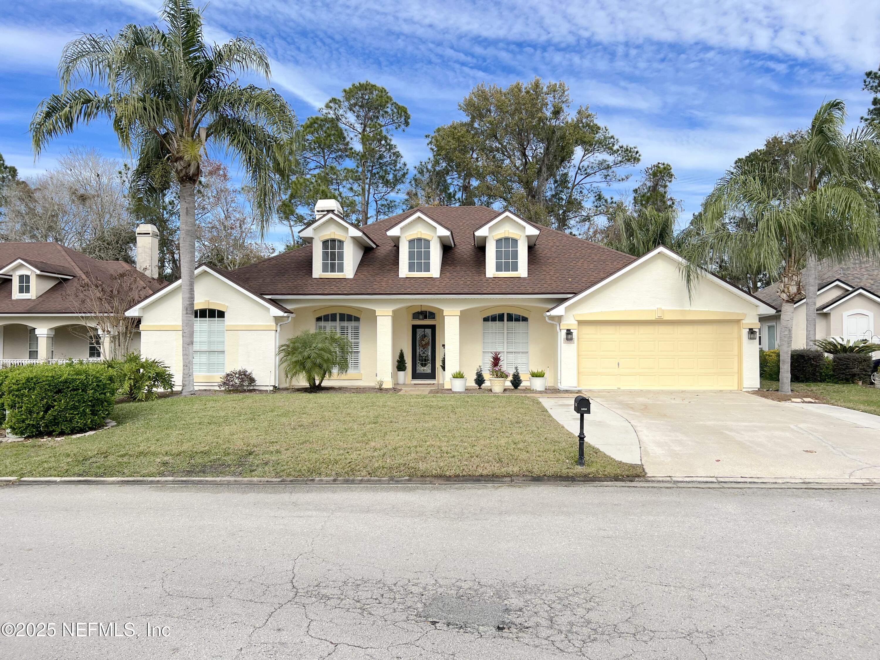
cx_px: 440
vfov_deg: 53.1
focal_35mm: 26
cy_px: 330
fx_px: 661
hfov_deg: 67.3
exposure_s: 1/4115
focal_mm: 5.7
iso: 50
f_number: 1.5
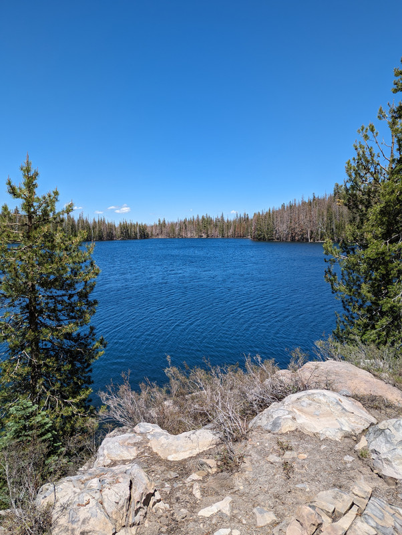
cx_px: 201
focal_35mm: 24
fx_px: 371
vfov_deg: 71.5
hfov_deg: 56.9
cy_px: 268
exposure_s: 1/1618
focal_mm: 6.81
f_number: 1.85
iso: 46
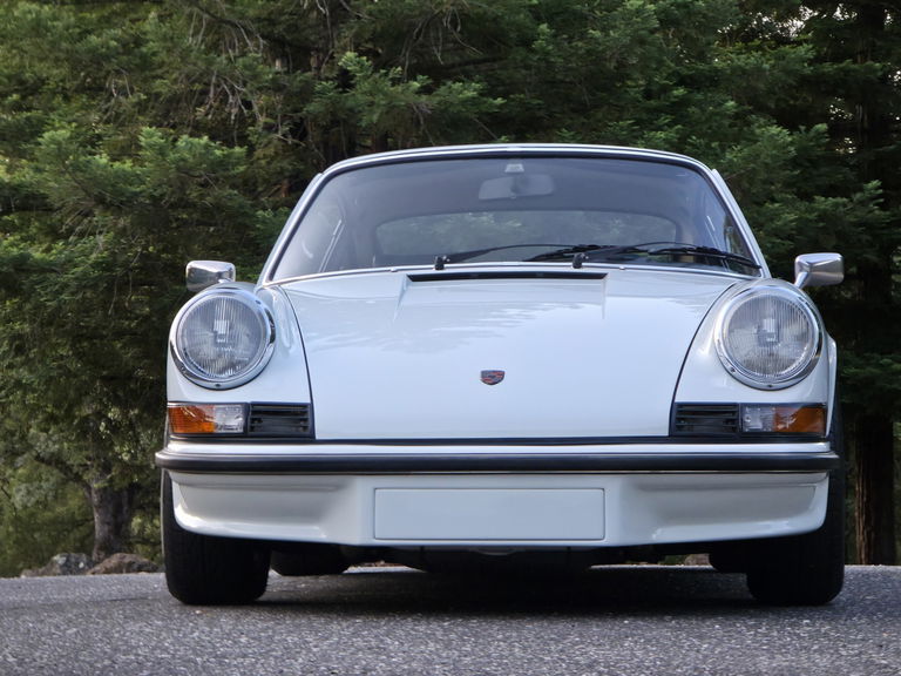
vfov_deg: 12.9
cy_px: 338
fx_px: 2993
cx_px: 450
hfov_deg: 17.1
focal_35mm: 115
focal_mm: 18.6
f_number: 3.4
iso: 125
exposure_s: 1/60
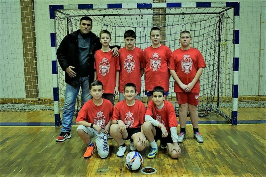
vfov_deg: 34.2
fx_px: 288
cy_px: 88
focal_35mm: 39
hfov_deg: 49.5
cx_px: 133
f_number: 4
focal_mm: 26
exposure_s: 1/125
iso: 3200
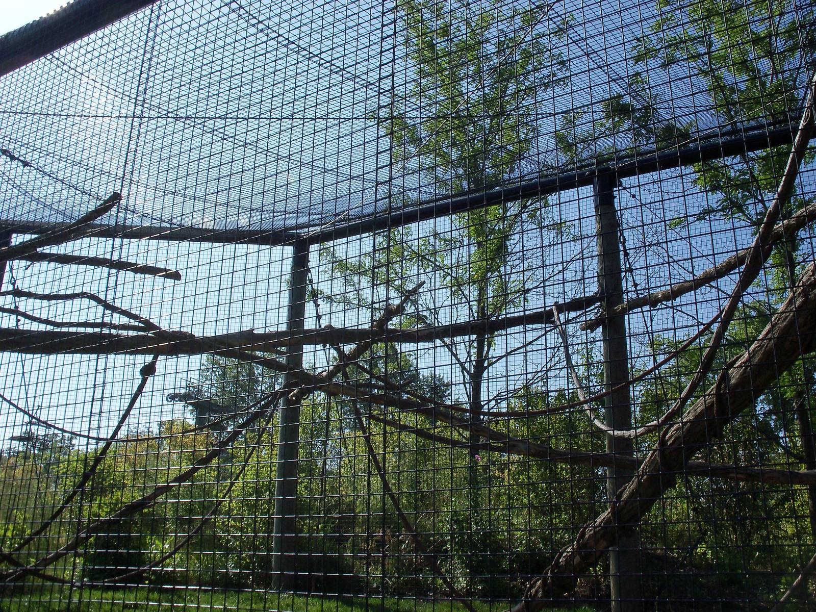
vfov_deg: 40.7
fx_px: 825
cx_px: 408
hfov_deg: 52.6
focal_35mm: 35
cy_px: 306
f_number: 5.5
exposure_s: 1/500
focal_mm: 6.3
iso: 80
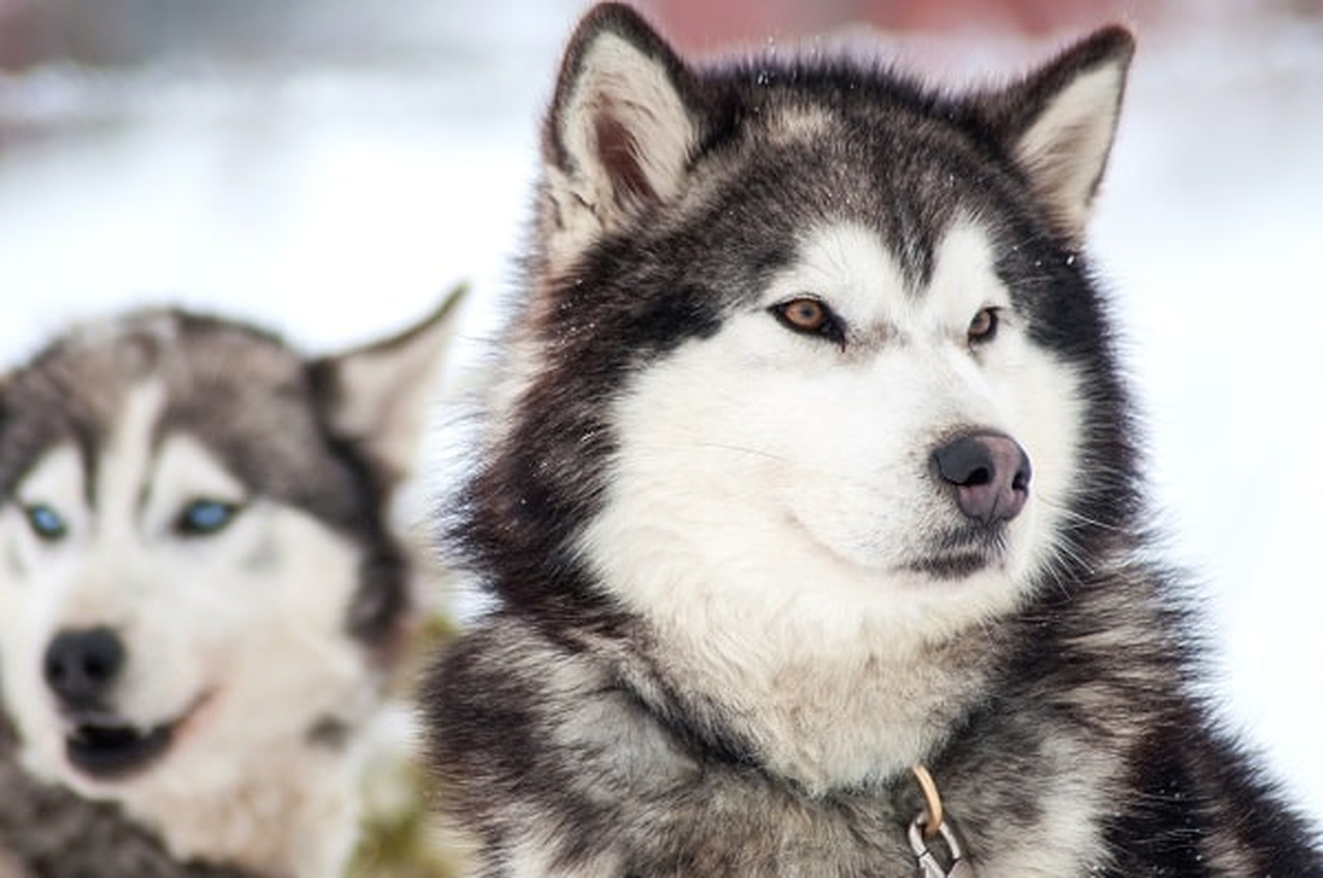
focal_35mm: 450
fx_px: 16511
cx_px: 662
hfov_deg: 4.6
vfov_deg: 3.0
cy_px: 439
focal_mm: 300
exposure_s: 1/400
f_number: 6.3
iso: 250
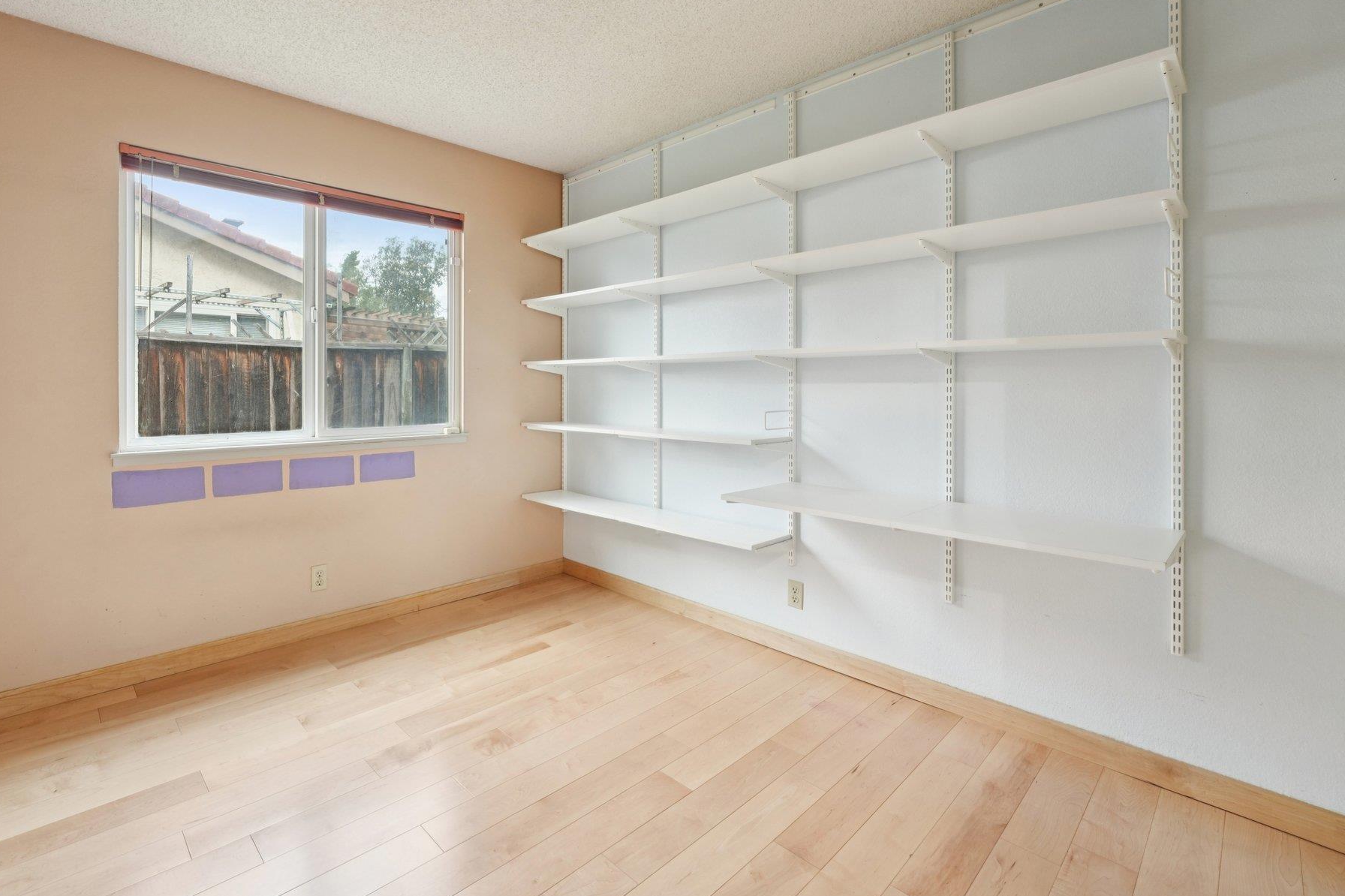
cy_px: 387
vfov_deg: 73.4
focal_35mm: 16
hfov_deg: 96.1
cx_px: 579
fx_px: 598
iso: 800
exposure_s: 1/8
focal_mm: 14
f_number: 8
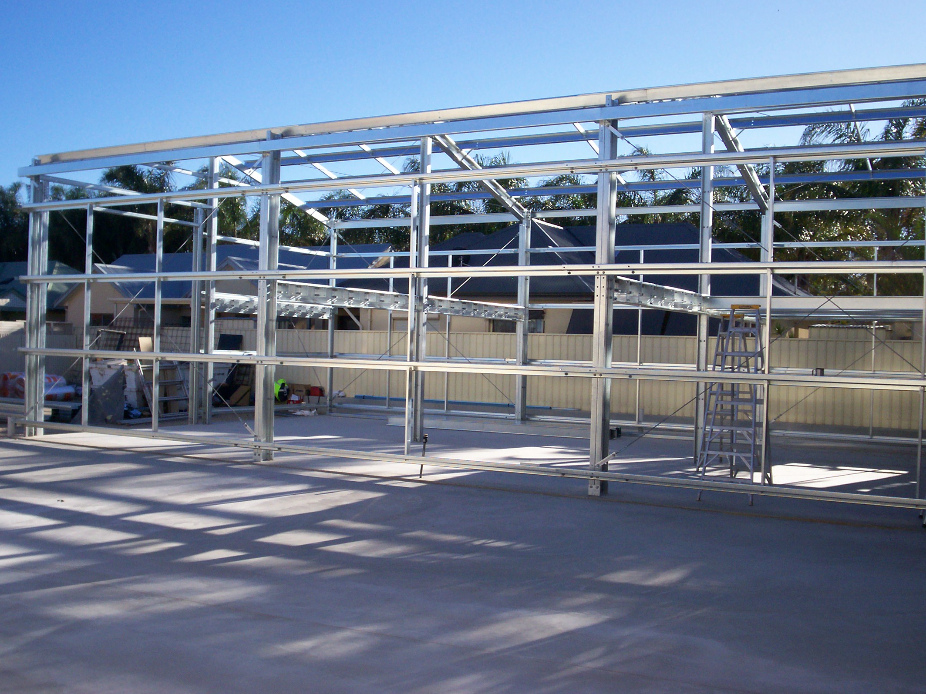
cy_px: 324
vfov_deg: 36.8
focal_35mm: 39
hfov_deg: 47.9
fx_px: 1043
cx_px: 483
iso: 100
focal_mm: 5.9
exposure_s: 1/557
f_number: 4.5
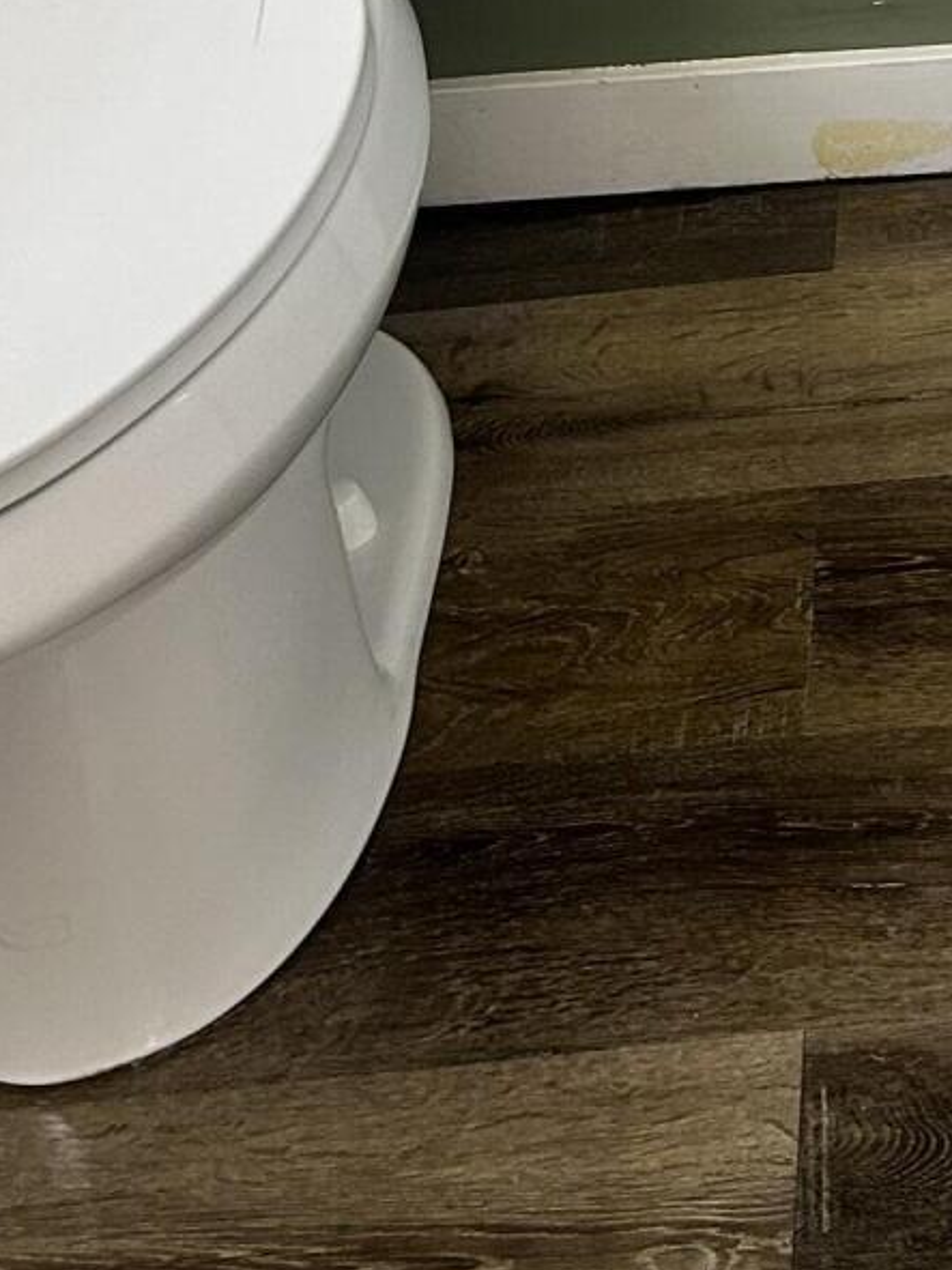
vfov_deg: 19.8
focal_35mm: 88
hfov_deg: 15.9
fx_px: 3228
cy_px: -526
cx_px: 1261
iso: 125
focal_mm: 5.7
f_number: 1.5
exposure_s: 1/95
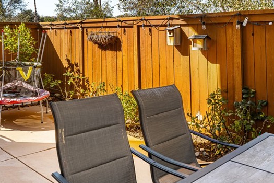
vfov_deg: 32.4
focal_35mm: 40
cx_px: 131
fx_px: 304
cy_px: 33
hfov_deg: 48.5
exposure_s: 1/200
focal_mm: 20.5
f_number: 6.3
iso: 80
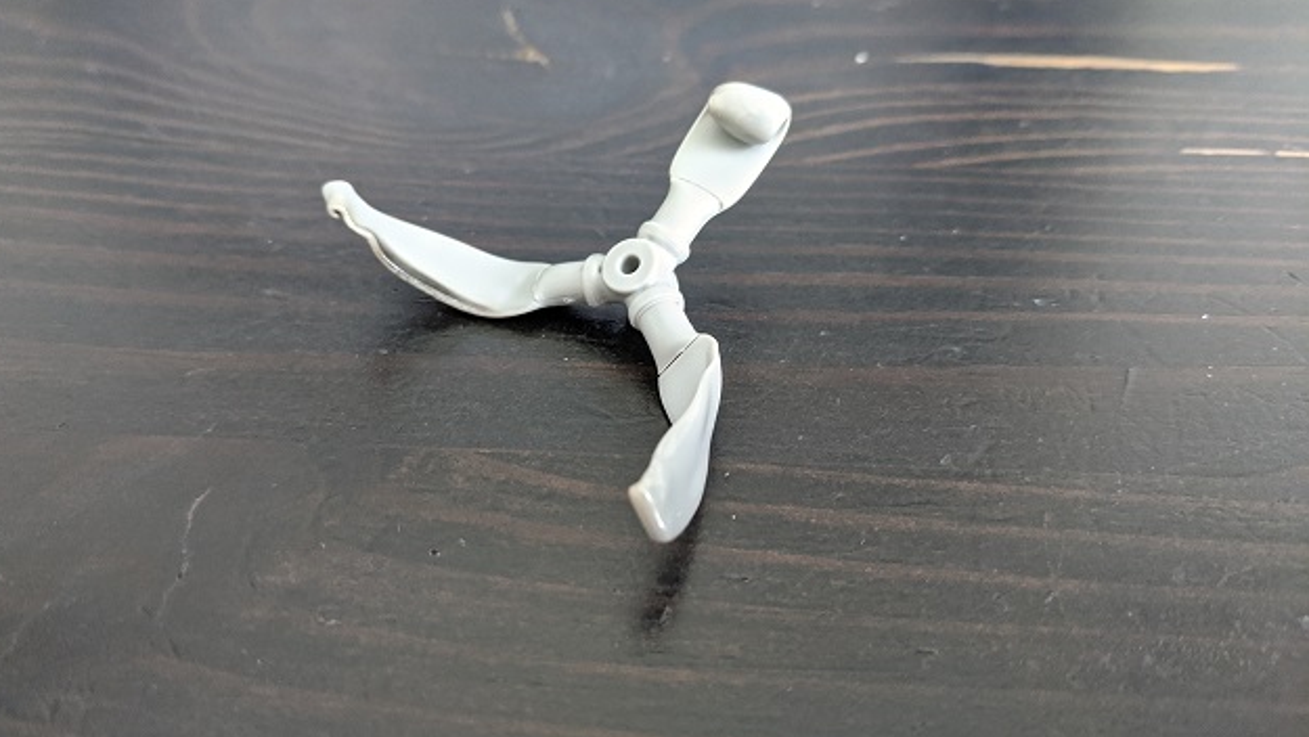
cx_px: 643
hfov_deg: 66.0
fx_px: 1007
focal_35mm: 29
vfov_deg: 40.1
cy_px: 320
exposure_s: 1/30
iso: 729
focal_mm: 4.67
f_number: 2
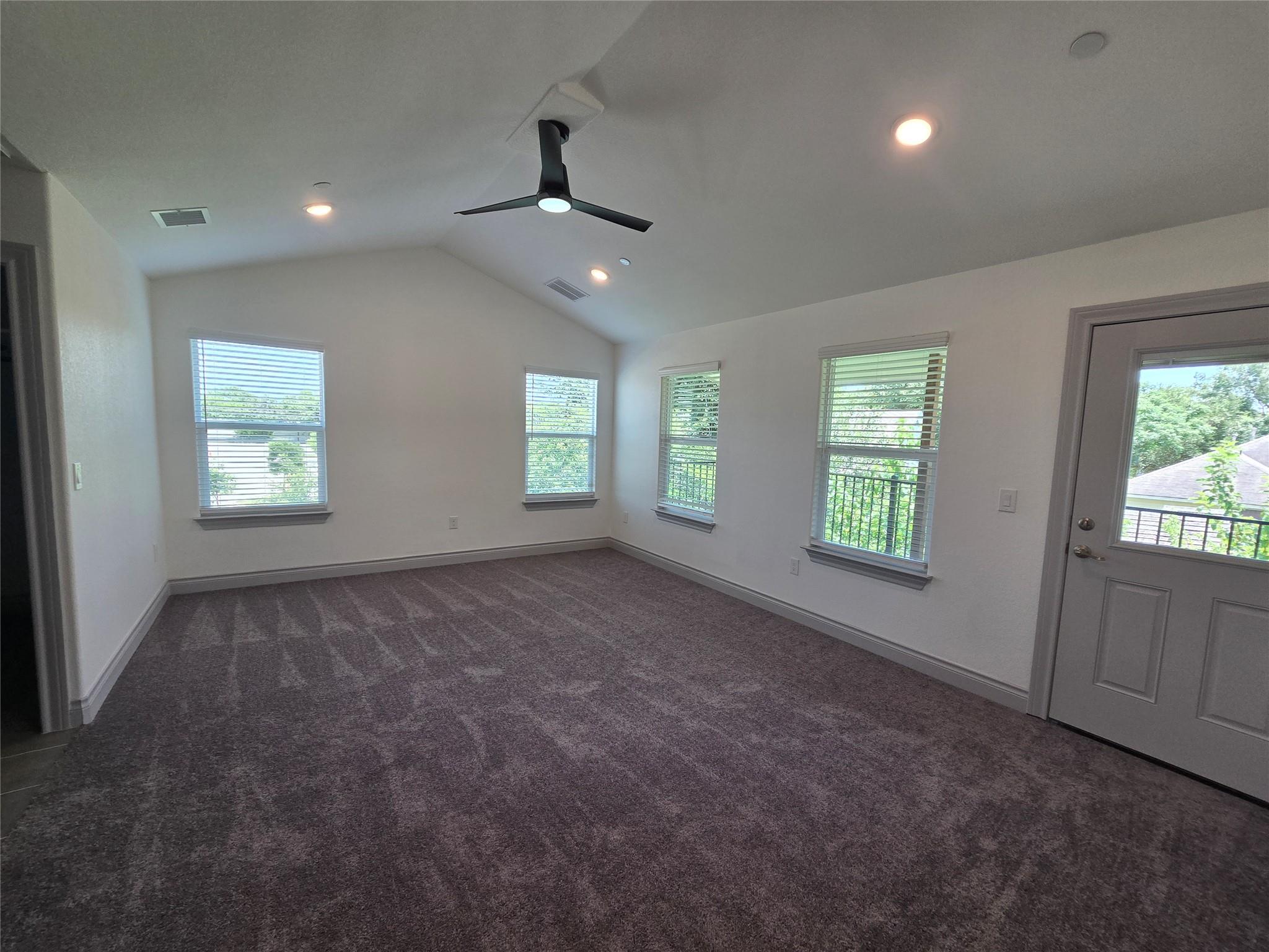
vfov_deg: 89.9
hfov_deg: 106.2
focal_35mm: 13
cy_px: 476
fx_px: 477
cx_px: 634
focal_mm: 2.2
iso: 64
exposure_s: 1/120
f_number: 2.2
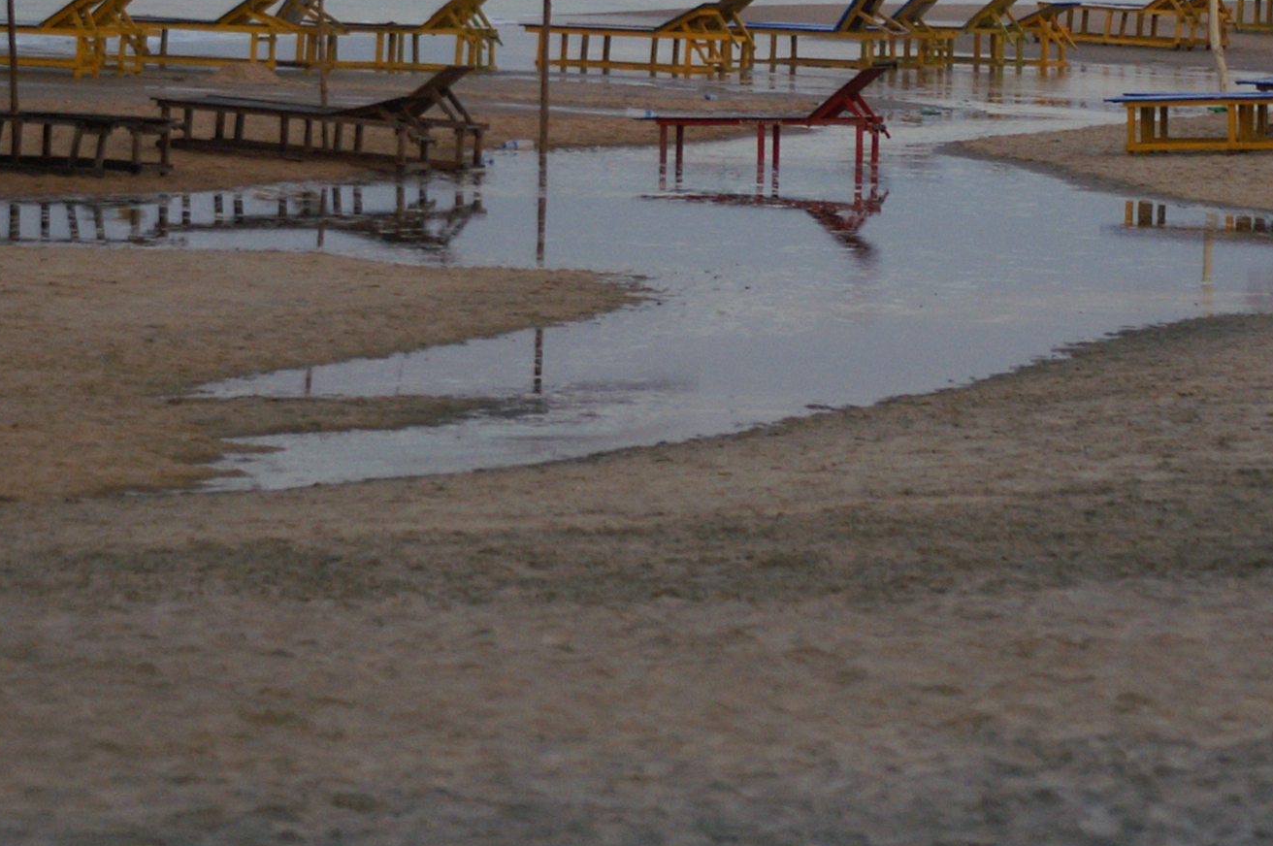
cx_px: 876
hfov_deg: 6.0
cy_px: 86
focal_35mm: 344
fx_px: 12152
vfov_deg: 4.0
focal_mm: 100
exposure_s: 1/500
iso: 400
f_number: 4.5
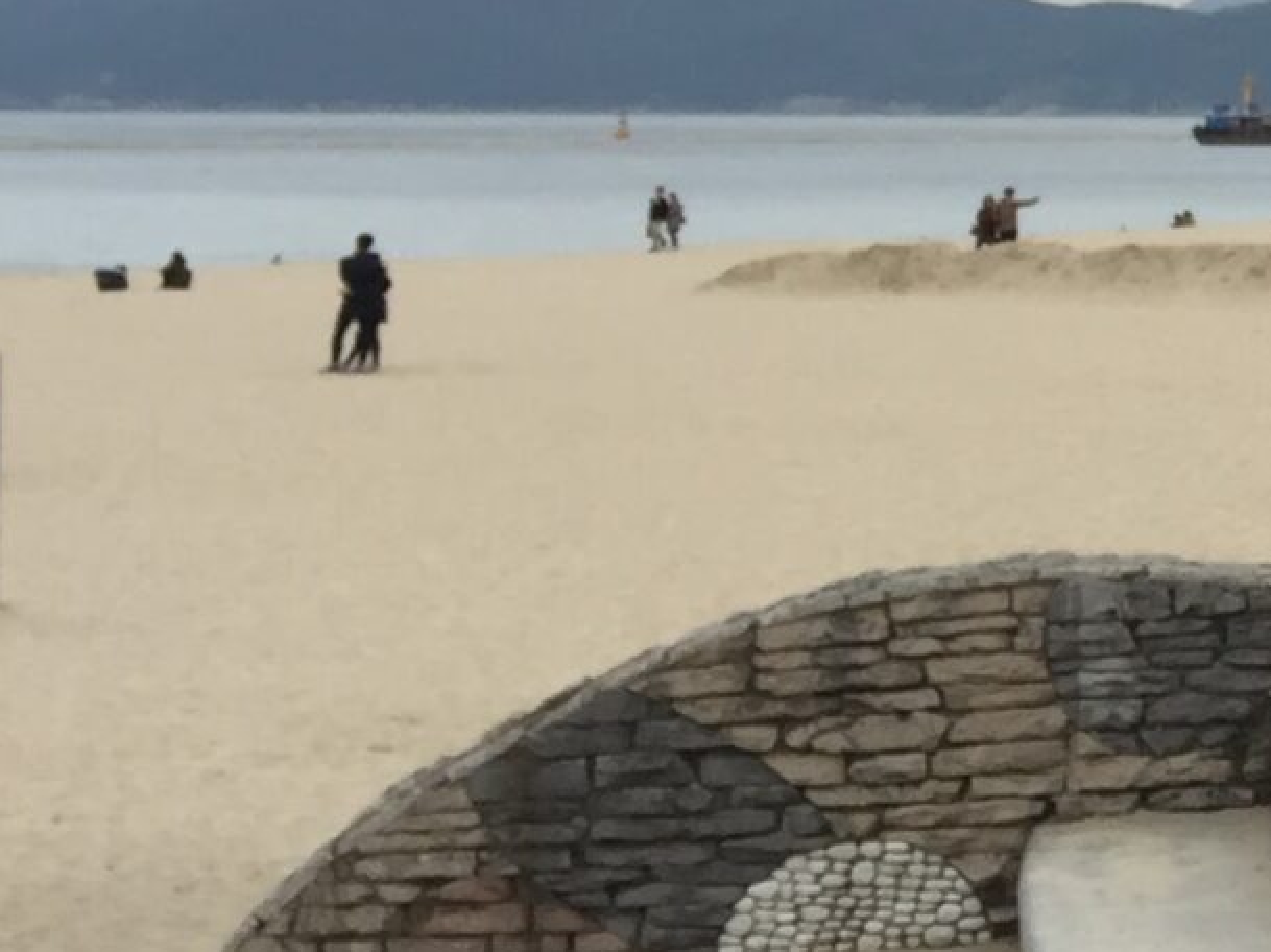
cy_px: -104
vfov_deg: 11.9
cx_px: 2588
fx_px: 4477
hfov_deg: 13.6
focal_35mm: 122
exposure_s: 1/439
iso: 32
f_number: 2.2
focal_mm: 4.15
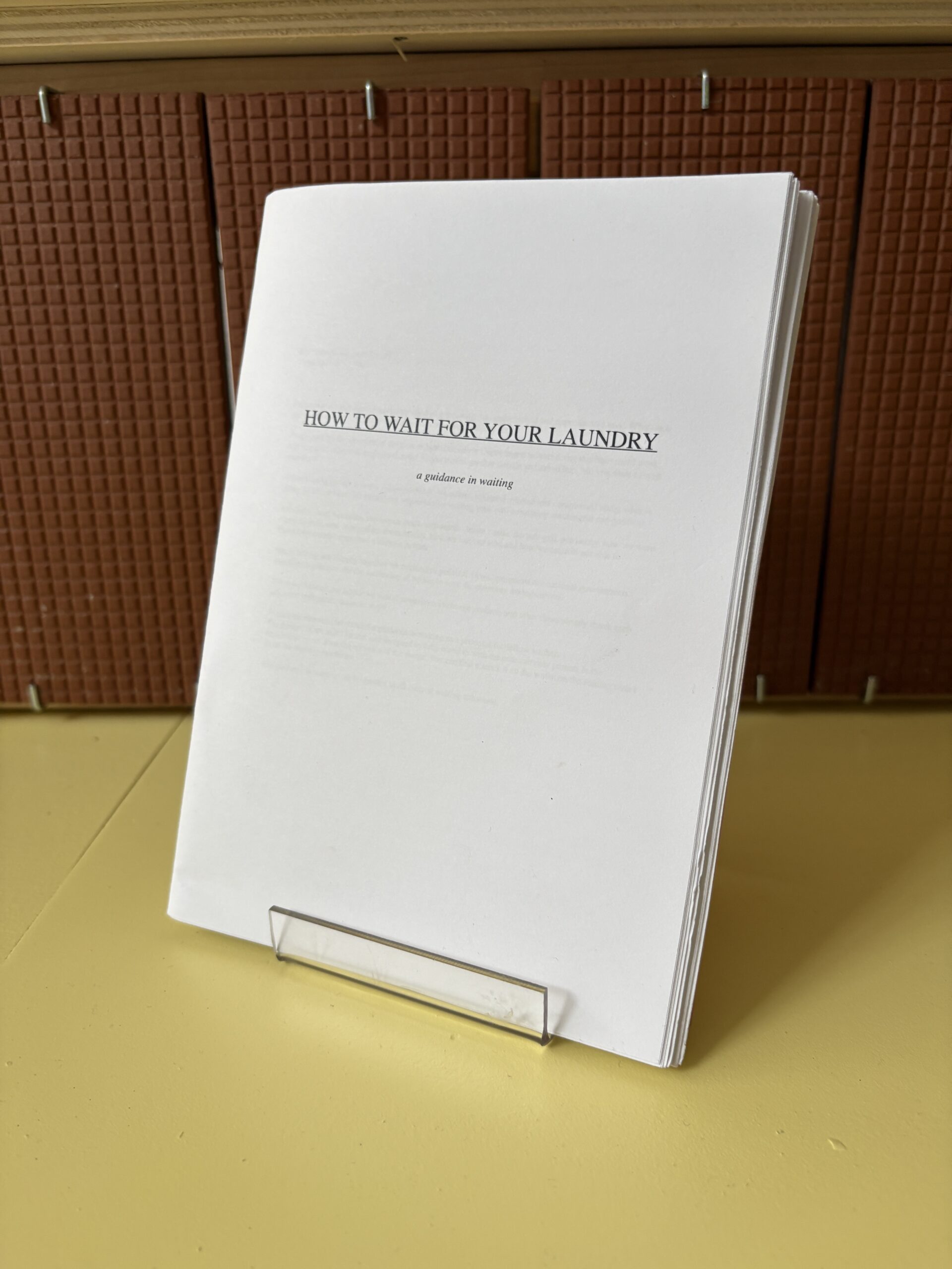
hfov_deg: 53.1
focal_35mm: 26
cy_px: 634
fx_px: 953
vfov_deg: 67.3
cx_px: 476
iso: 80
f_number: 1.6
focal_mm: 5.96
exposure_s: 1/102
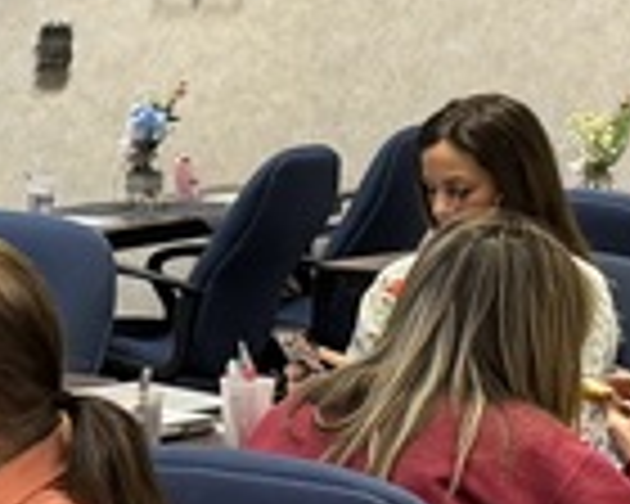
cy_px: 342
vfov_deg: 9.0
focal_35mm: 171
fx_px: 3188
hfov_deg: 10.9
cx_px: -315
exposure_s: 1/60
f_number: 1.78
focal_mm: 6.76
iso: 200
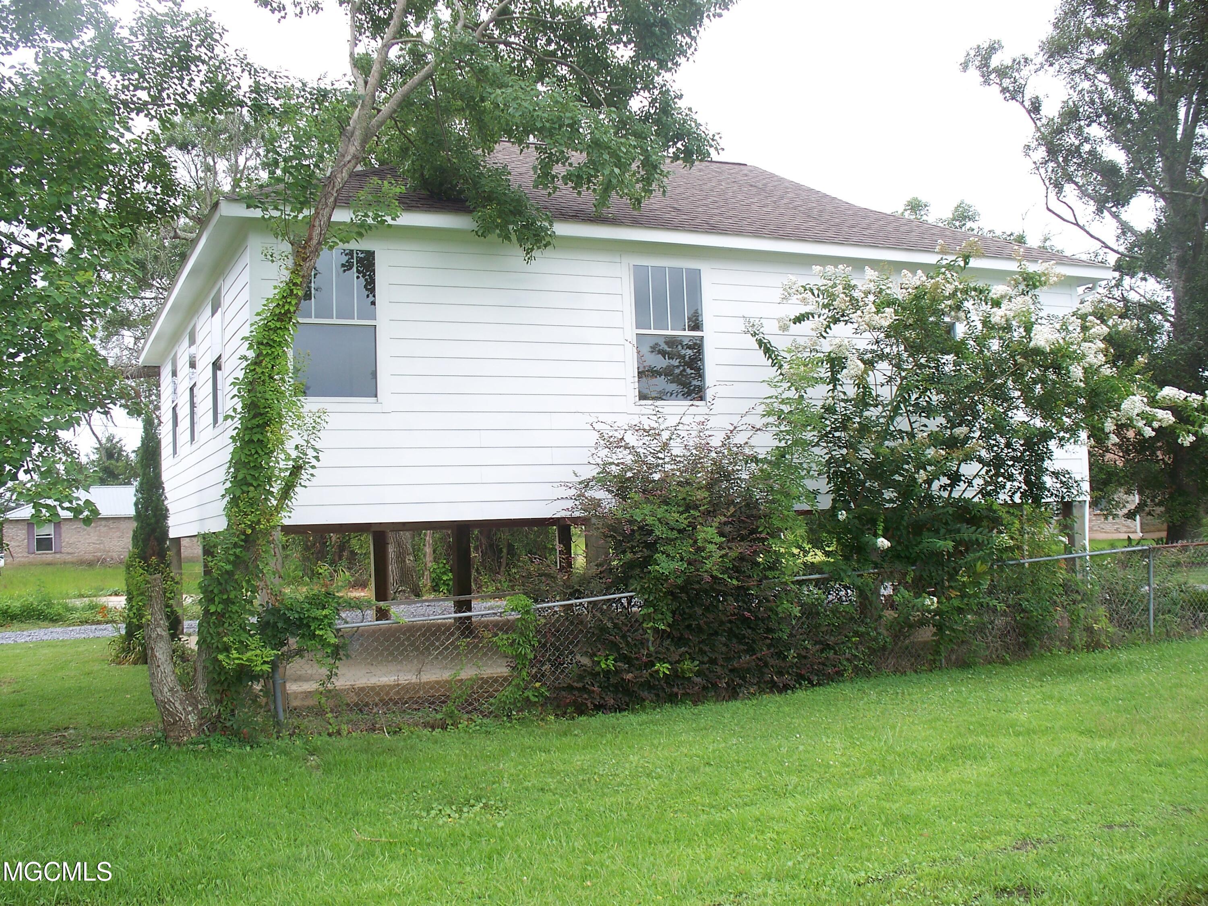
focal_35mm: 36
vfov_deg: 39.7
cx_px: 604
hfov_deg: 51.4
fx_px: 1256
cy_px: 453
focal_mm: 7.54
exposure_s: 1/400
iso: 80
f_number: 2.8
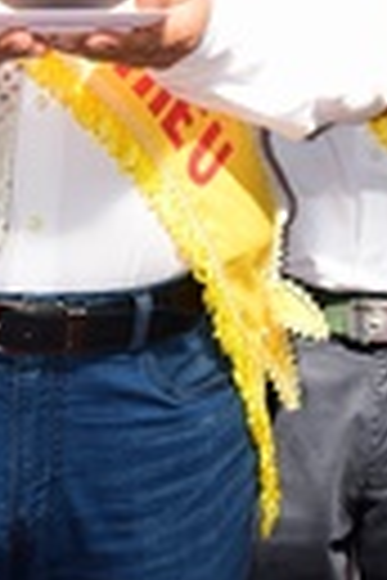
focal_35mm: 262
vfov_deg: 7.9
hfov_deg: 5.2
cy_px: 369
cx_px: -32
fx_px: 4224
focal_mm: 52
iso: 320
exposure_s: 1/125
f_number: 4
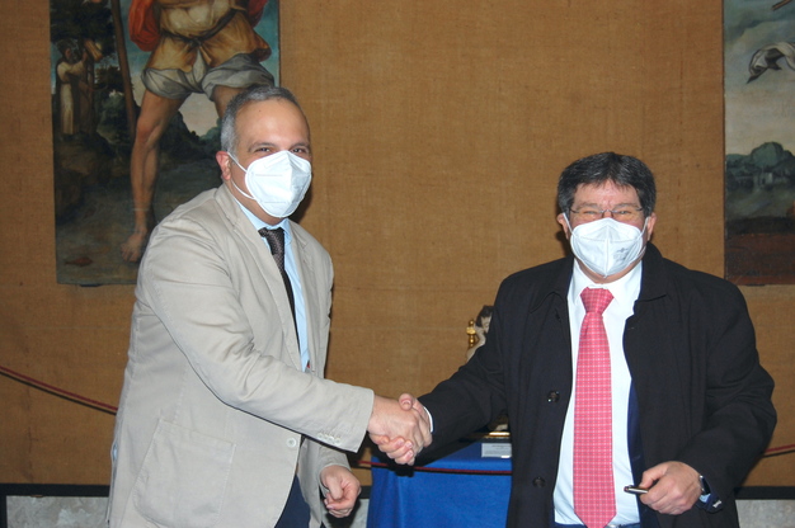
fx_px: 1158
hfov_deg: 37.9
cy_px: 264
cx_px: 398
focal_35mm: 52
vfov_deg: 25.7
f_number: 4.8
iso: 400
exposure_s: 1/60
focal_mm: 35
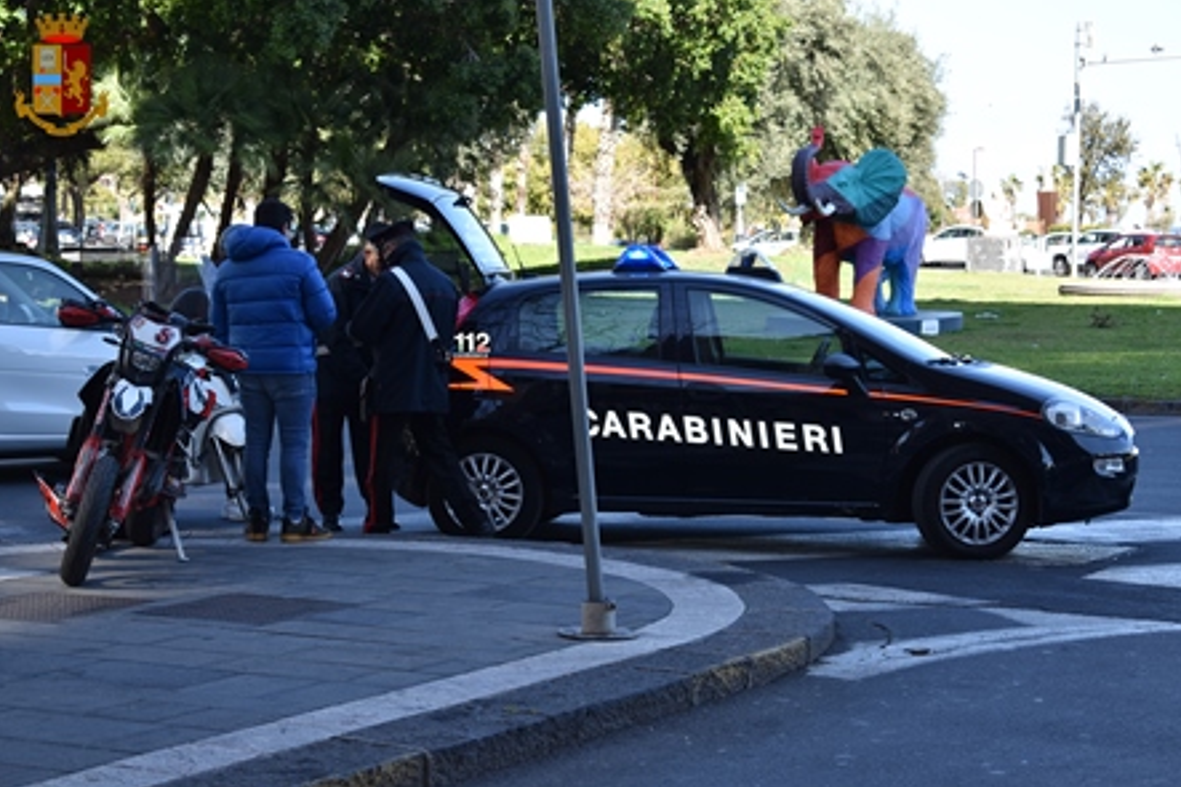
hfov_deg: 24.3
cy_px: 394
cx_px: 594
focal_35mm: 84
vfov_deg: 16.3
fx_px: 2738
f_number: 5.6
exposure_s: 1/125
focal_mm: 55
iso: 100
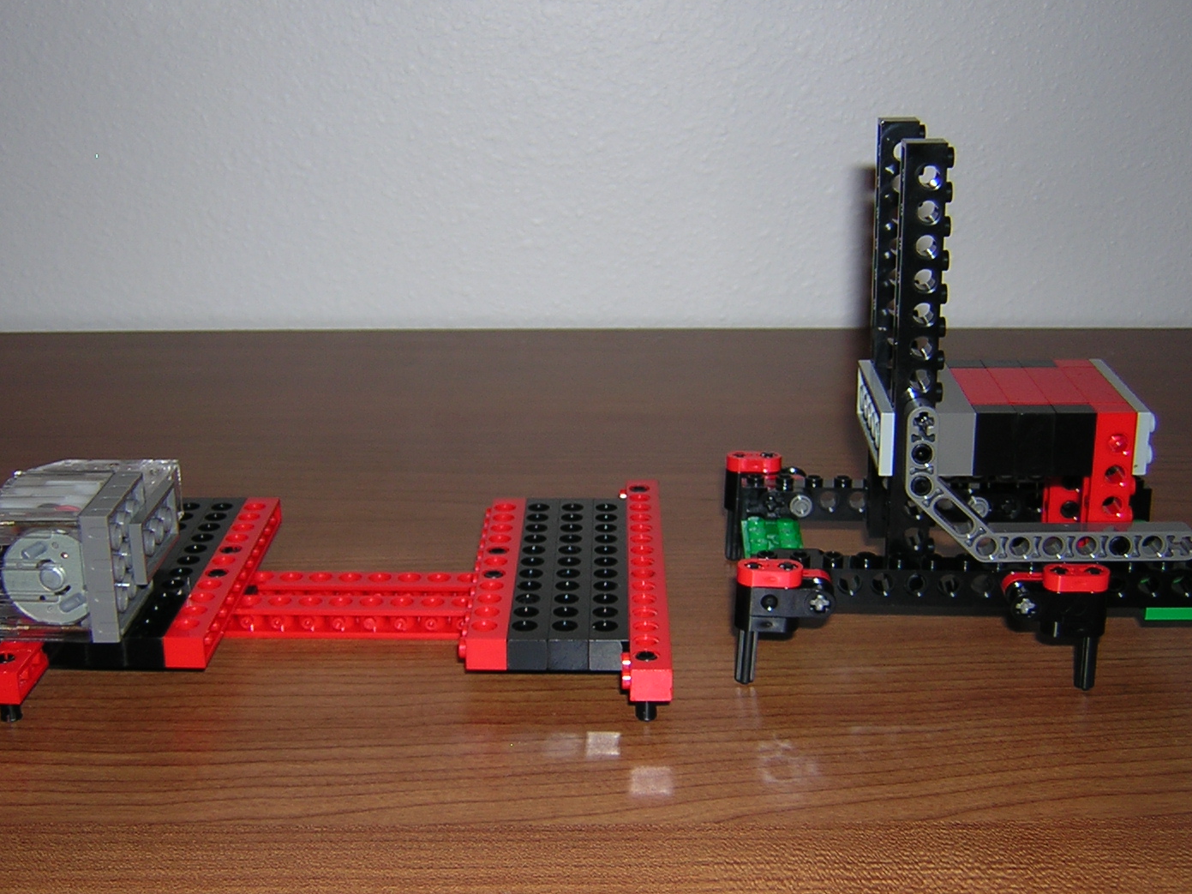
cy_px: 447
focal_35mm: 46
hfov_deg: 41.2
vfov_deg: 31.5
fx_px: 1584
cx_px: 562
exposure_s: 1/60.1
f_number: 2.7
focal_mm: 5.2
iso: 100
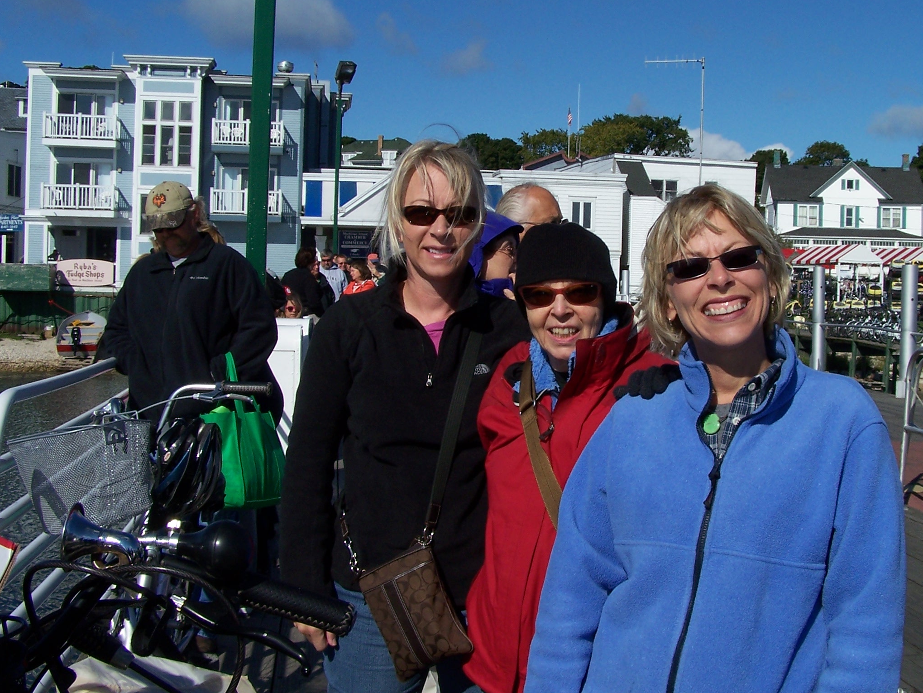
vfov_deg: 30.2
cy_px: 265
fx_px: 1280
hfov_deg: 39.5
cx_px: 553
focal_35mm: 48
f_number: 5.6
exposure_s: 1/1000
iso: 80
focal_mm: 6.3
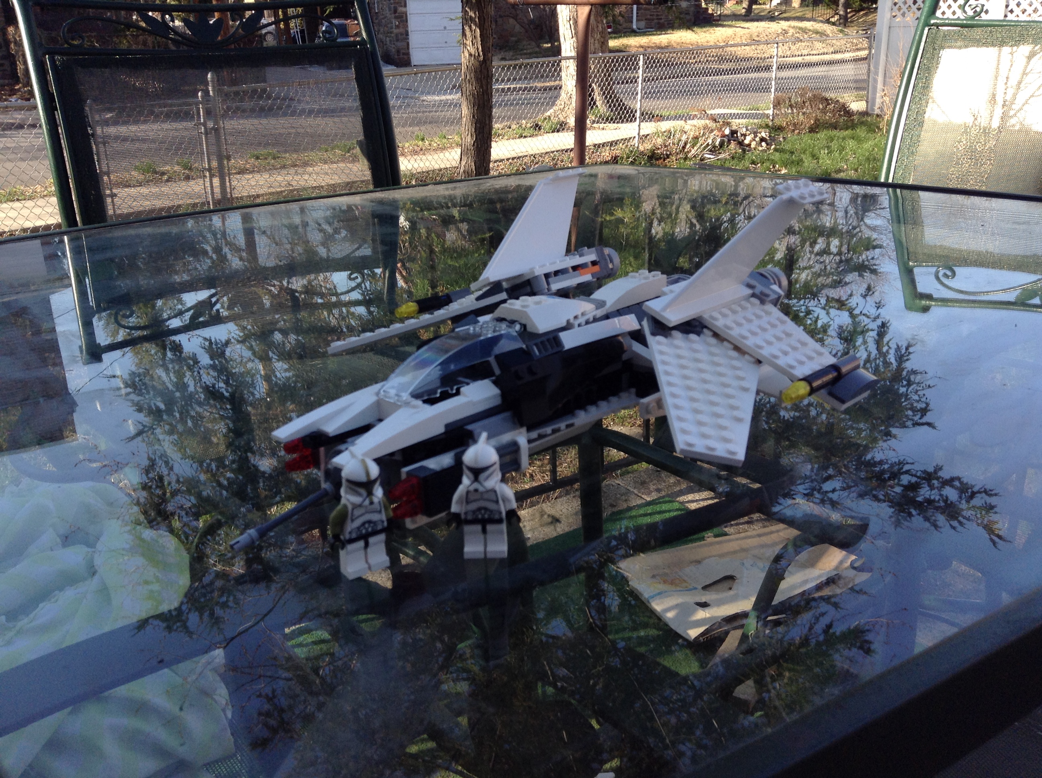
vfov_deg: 42.8
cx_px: 521
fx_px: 992
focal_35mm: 33
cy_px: 389
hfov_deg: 55.4
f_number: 2.4
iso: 32
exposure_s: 1/329
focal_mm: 3.3
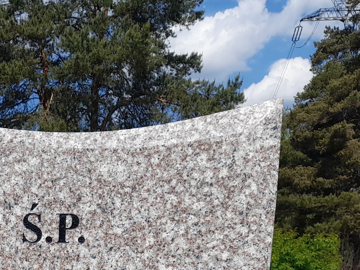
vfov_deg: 18.9
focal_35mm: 71
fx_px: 738
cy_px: 369
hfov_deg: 26.0
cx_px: -2
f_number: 2
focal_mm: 4.6
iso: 20
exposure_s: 1/1114
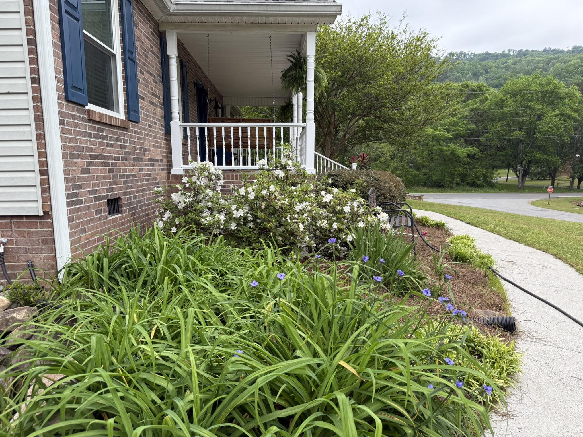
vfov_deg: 56.8
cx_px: 292
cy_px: 218
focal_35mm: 24
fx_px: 404
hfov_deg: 71.6
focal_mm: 6.76
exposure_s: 1/920
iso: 100
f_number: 1.78
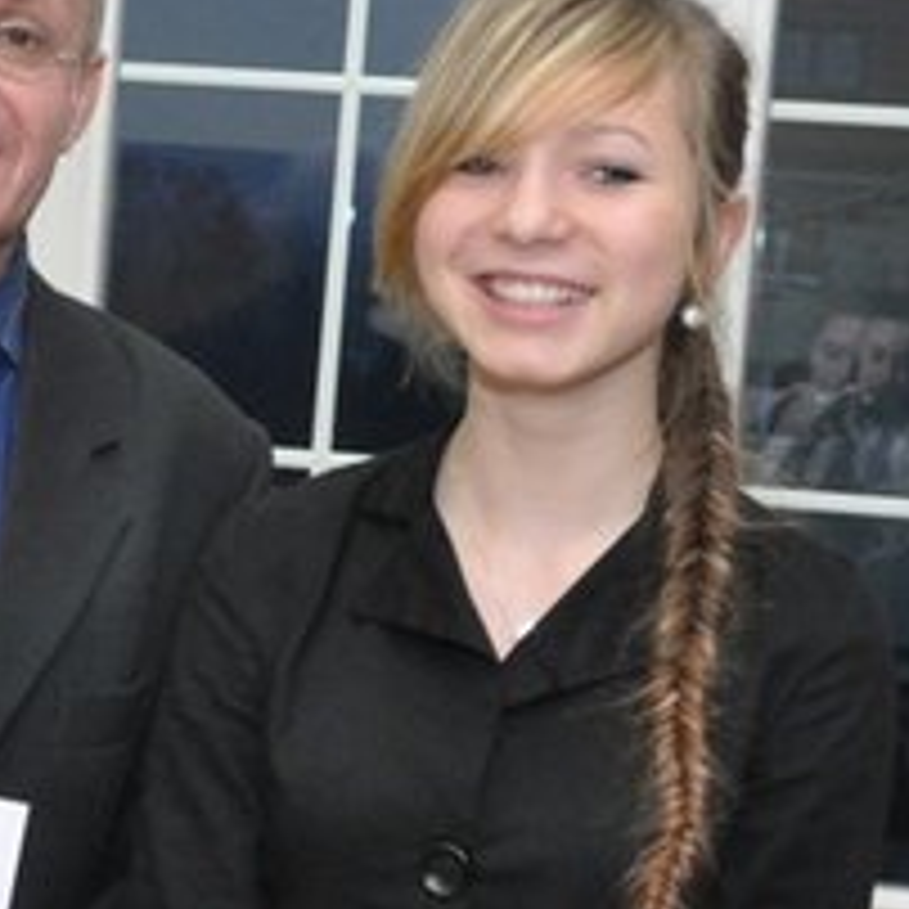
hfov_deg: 14.4
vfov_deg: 14.7
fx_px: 3516
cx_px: -70
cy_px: 596
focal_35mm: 118
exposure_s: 1/60
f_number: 13
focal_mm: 29
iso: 3200
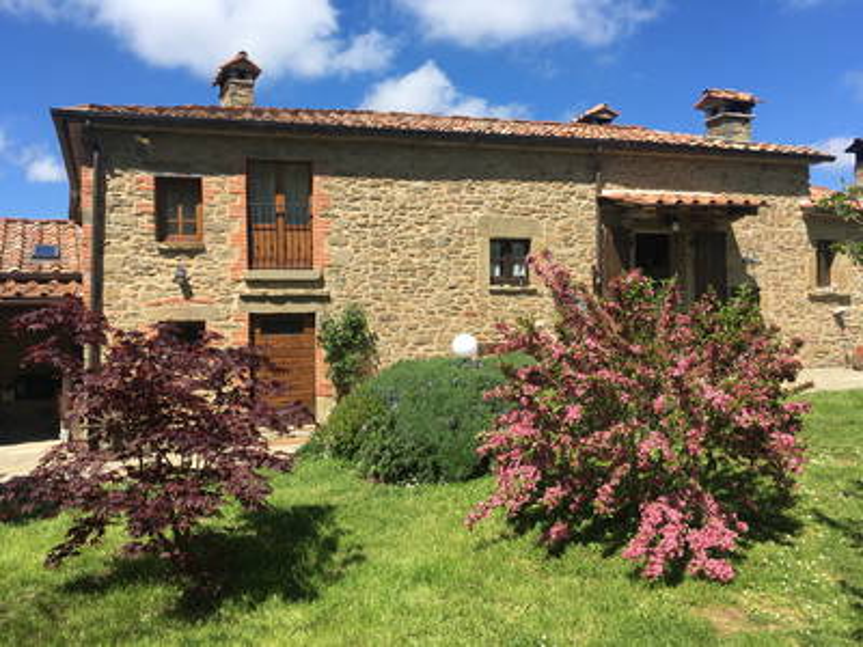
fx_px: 723
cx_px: 432
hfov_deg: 61.7
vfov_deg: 48.2
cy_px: 324
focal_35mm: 29
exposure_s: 1/1166
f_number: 2.2
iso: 25
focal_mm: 4.15
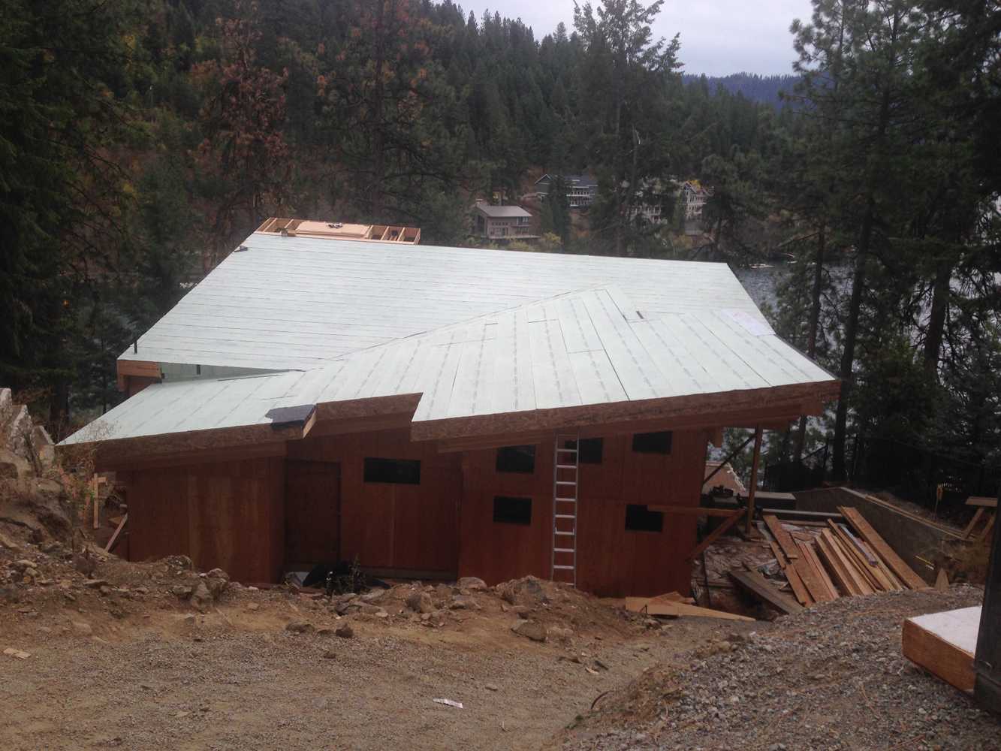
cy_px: 376
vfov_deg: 43.0
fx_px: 954
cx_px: 500
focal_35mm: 33
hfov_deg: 55.3
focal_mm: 4.12
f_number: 2.4
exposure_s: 1/985
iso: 50
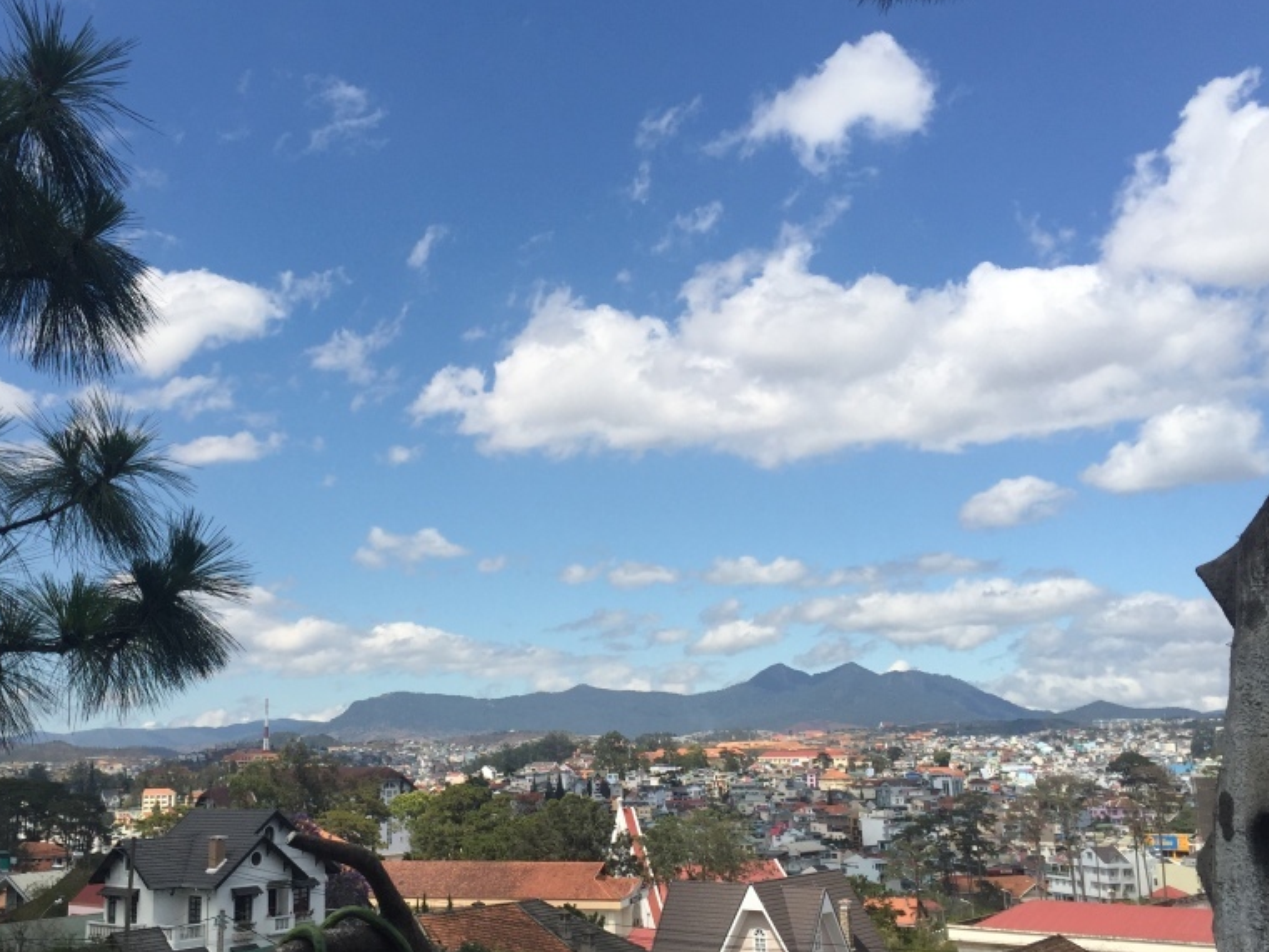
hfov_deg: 47.5
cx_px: 495
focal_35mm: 39
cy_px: 475
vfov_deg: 36.8
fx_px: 1430
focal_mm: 4.15
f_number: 2.2
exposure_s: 1/3049
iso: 32
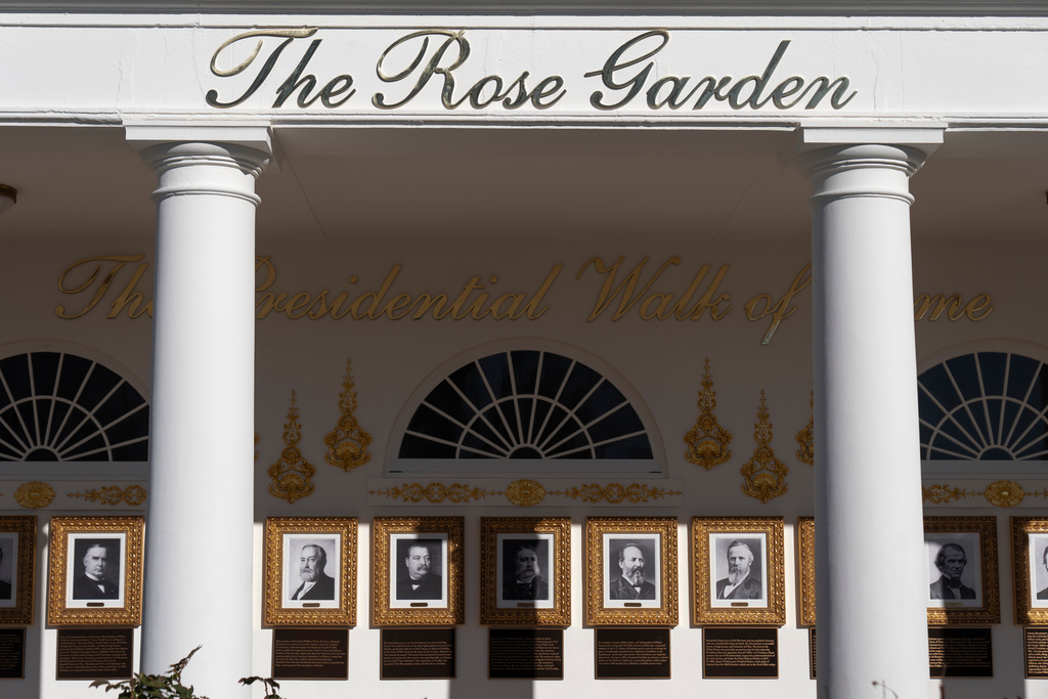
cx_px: 524
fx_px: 1659
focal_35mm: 57
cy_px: 350
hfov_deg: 35.0
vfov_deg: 23.8
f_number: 4
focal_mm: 57
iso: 200
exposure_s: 1/2500
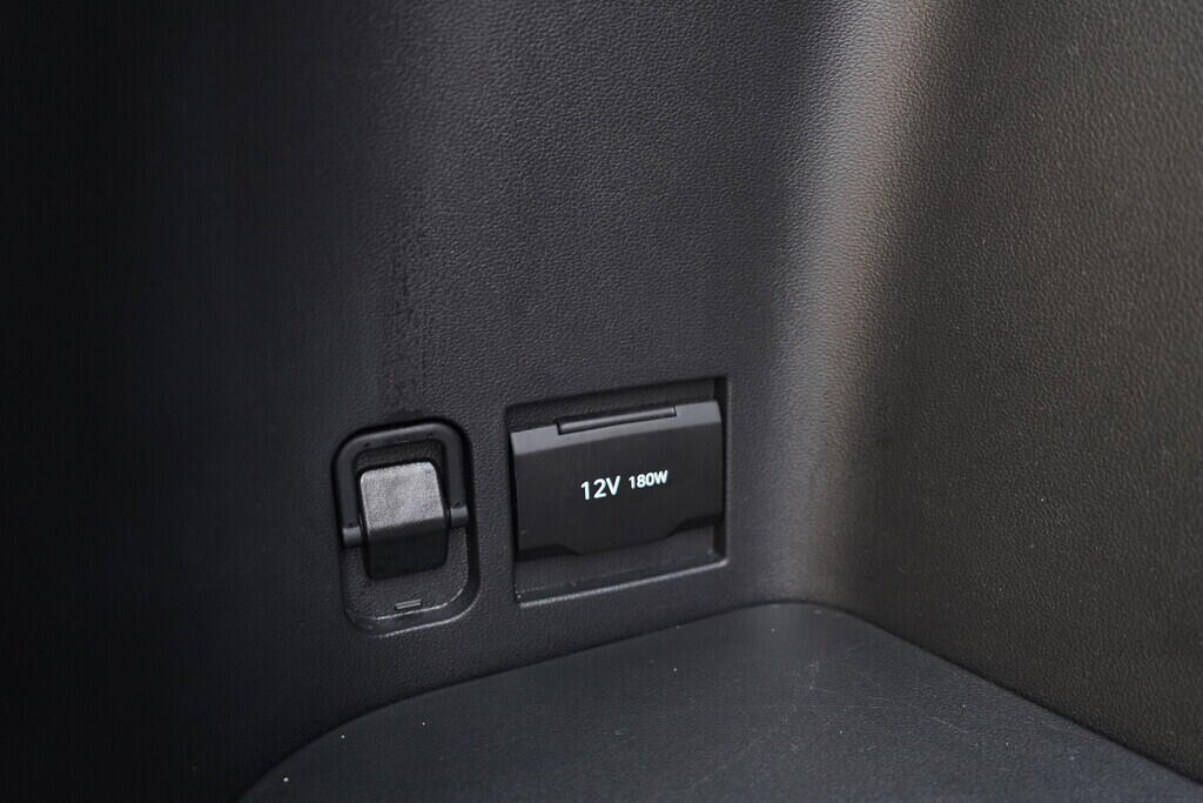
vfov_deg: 36.9
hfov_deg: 53.1
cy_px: 402
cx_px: 602
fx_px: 1203
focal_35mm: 36
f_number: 2.8
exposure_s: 1/40
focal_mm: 24
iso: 1600
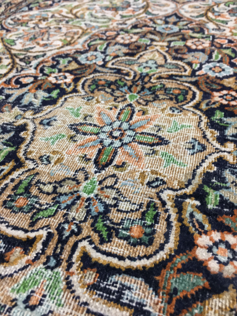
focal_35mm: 29
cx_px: 118
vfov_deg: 61.7
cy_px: 158
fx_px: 265
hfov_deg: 48.2
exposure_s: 1/33
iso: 125
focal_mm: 4.15
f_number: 2.2
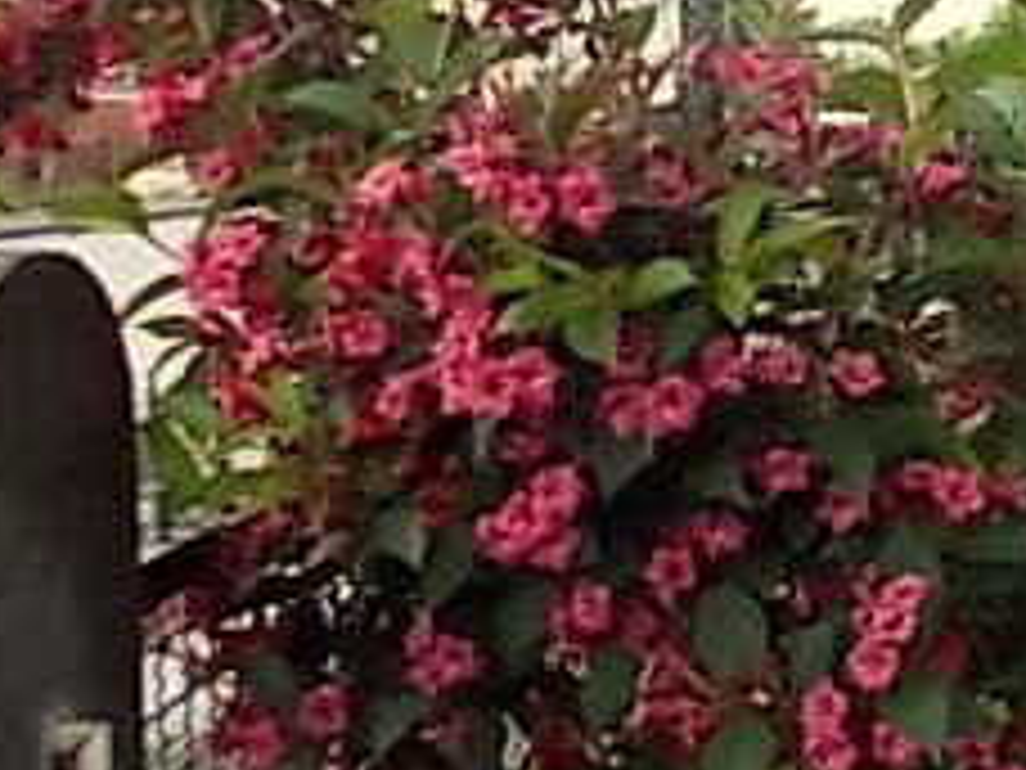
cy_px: 203
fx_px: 2164
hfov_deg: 25.3
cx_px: 1048
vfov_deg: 20.0
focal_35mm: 73
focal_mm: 4.6
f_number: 3.2
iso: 80
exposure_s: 1/100
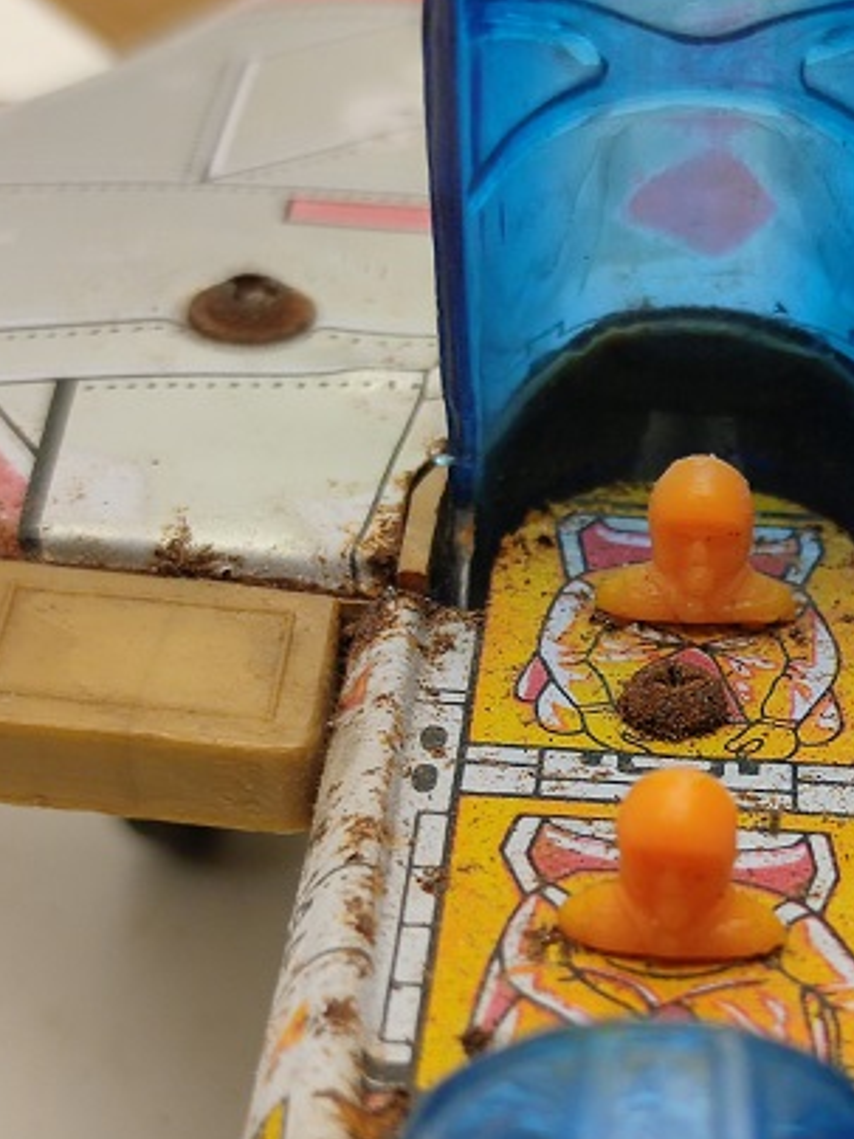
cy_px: 713
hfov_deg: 15.7
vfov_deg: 20.8
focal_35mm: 94
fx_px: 3092
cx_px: 623
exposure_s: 1/50
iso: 251
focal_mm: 6.72
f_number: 1.69
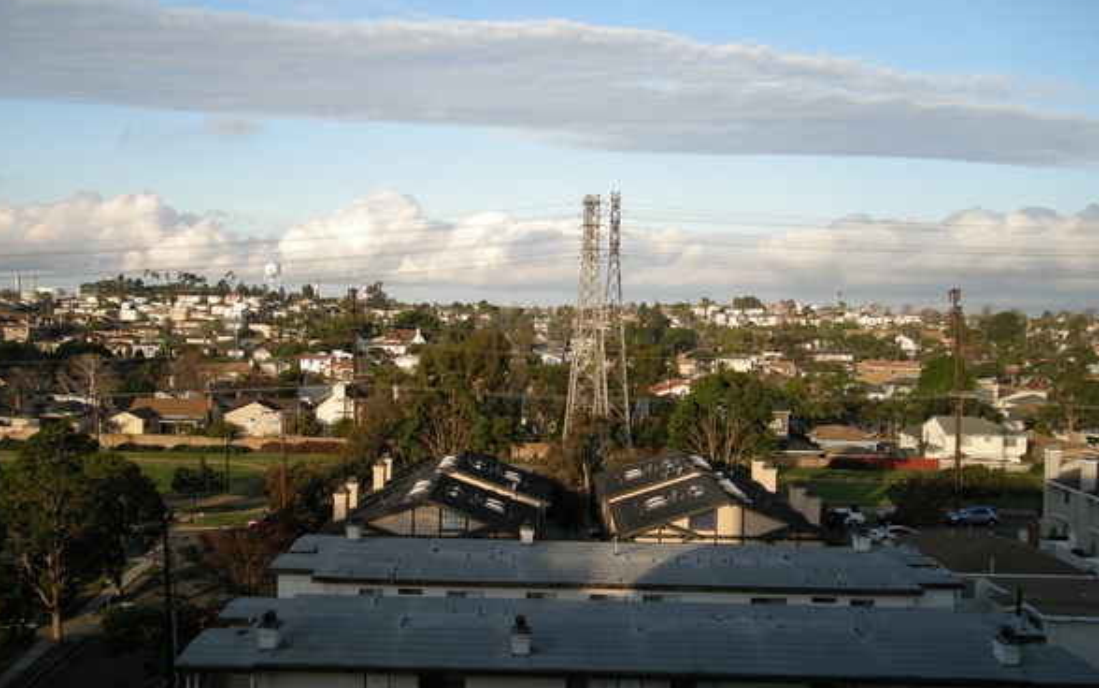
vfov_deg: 32.0
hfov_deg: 49.3
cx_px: 540
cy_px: 376
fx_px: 1199
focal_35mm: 40
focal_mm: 7.9
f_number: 2.8
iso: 64
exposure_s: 1/470
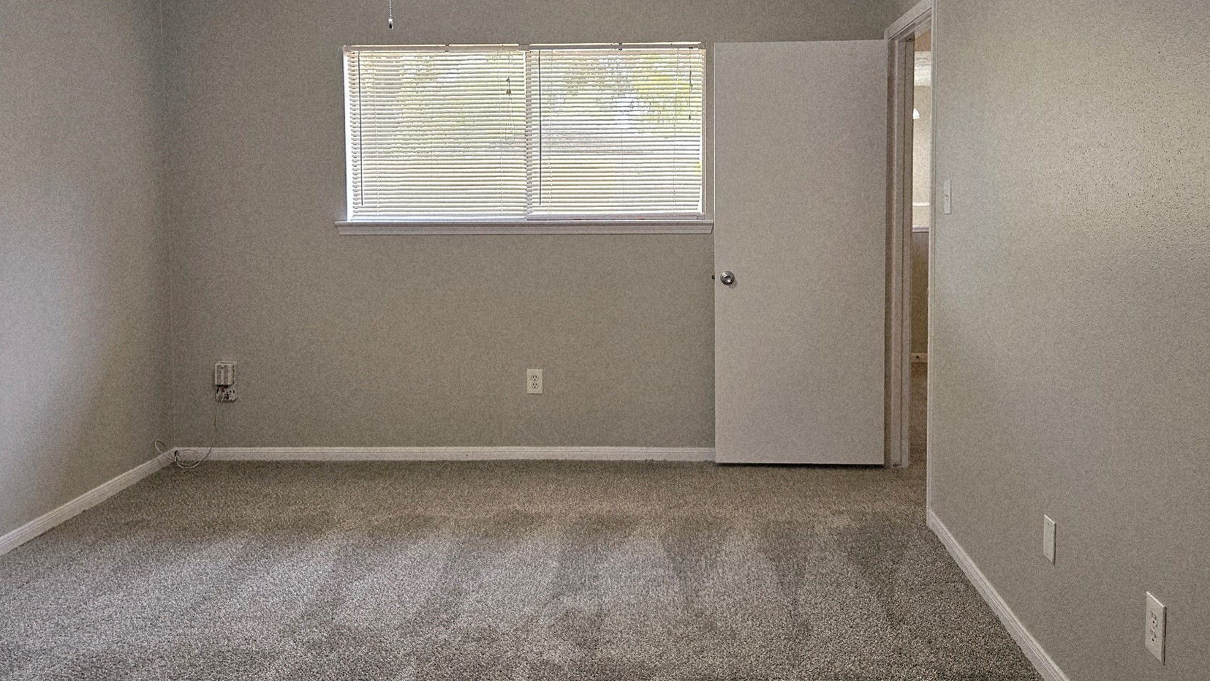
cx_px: 640
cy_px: 261
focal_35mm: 31
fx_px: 995
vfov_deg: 37.6
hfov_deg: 62.6
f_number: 1.8
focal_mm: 5.4
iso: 125
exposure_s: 1/120
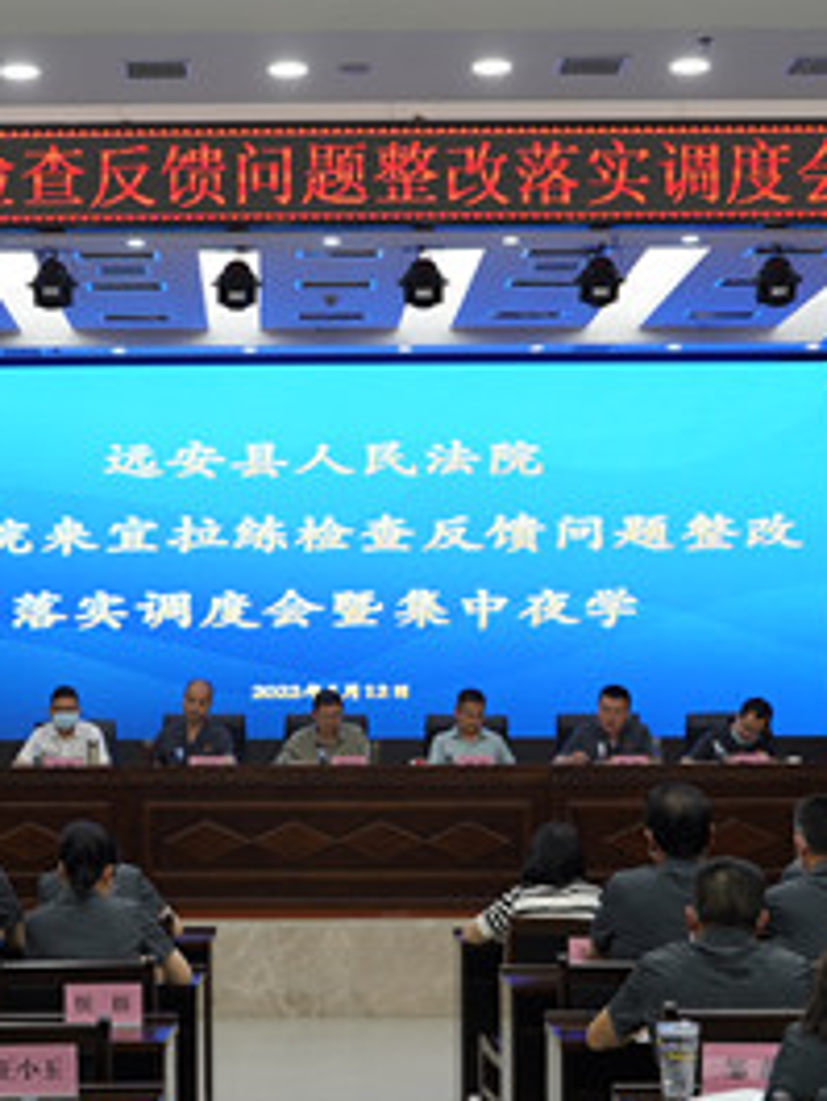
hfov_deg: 19.8
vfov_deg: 26.3
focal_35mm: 74
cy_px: 656
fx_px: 2355
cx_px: 233
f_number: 4
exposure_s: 1/60
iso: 320
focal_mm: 34
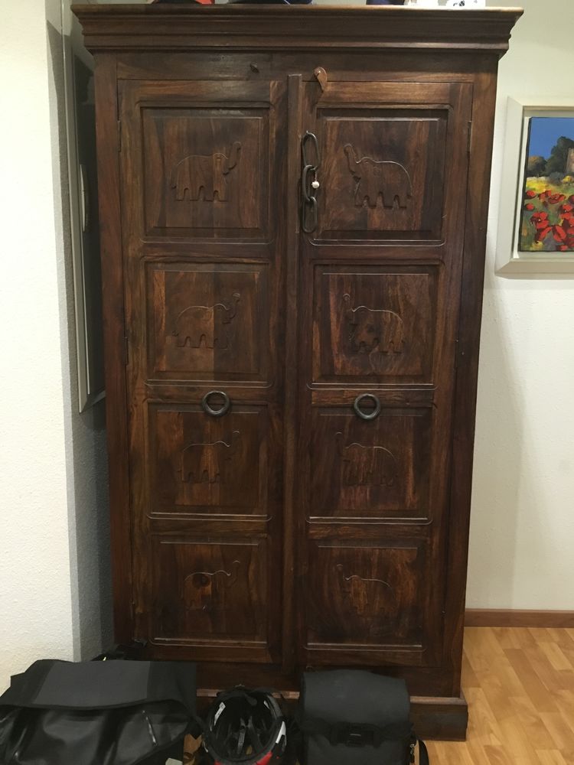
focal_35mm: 29
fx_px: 641
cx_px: 287
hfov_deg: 48.2
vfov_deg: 61.7
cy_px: 382
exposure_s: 1/17
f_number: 2.2
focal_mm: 4.15
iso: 250
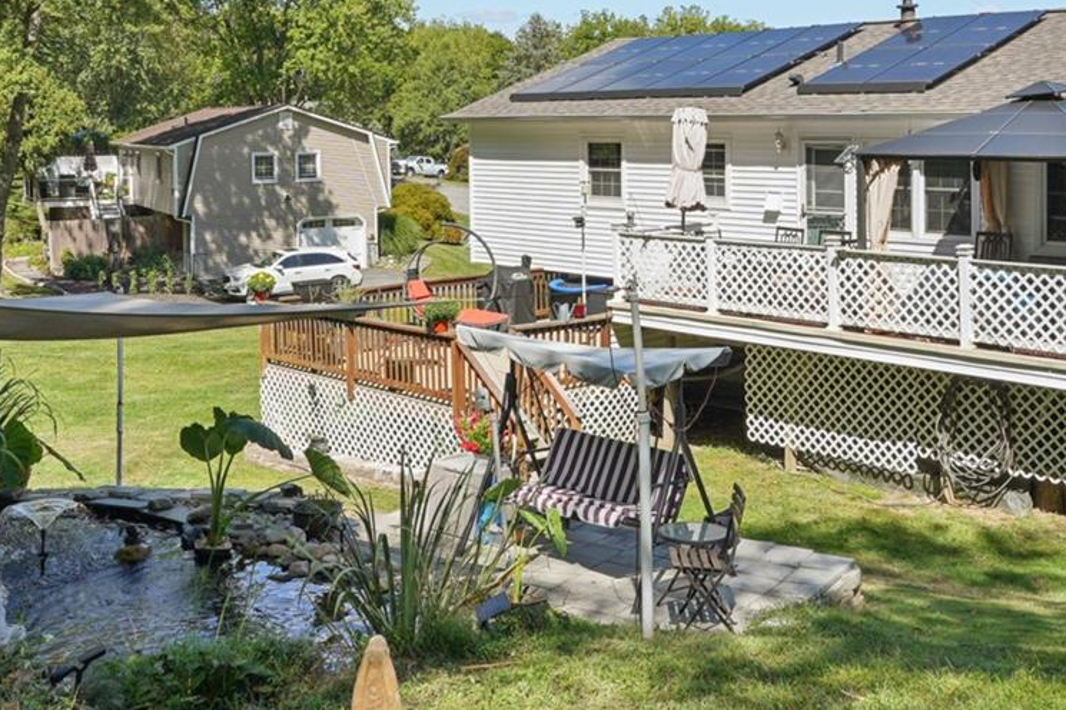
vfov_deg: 29.8
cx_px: 544
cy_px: 142
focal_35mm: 44
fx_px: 1302
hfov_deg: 44.5
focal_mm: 16
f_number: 8
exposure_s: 1/250
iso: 100
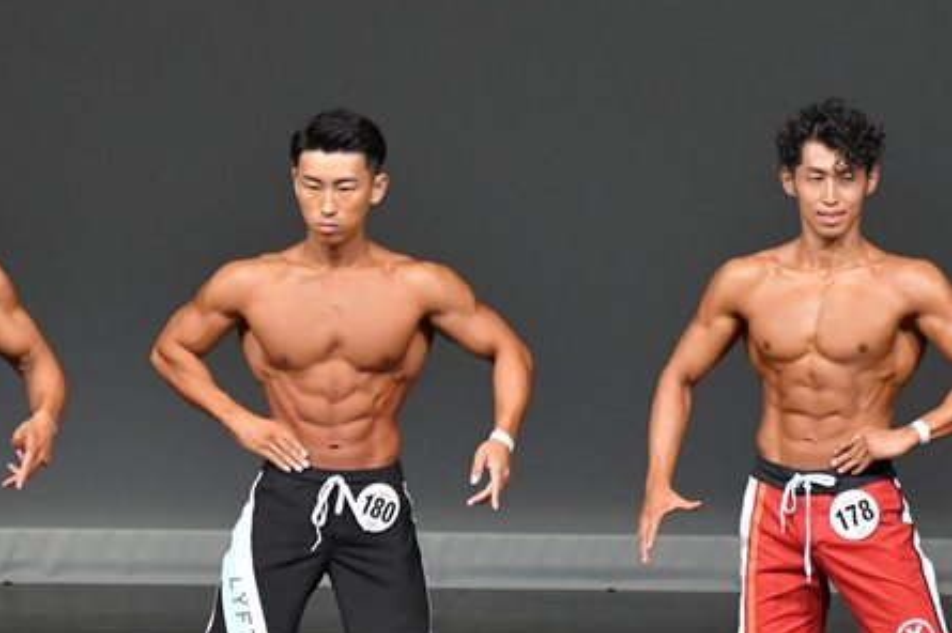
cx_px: 380
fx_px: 13820
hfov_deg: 3.9
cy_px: 460
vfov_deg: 2.6
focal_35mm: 523
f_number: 5.6
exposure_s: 1/400
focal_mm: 200
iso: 4000
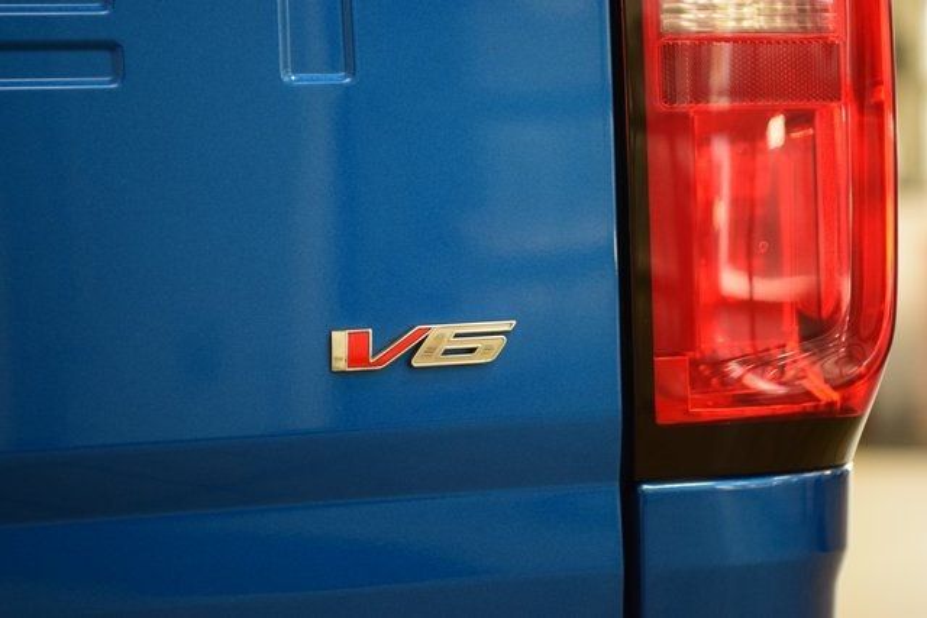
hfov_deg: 19.5
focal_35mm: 105
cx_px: 464
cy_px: 309
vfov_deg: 13.0
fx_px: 2704
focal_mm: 70
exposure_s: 1/125
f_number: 2.8
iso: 1600
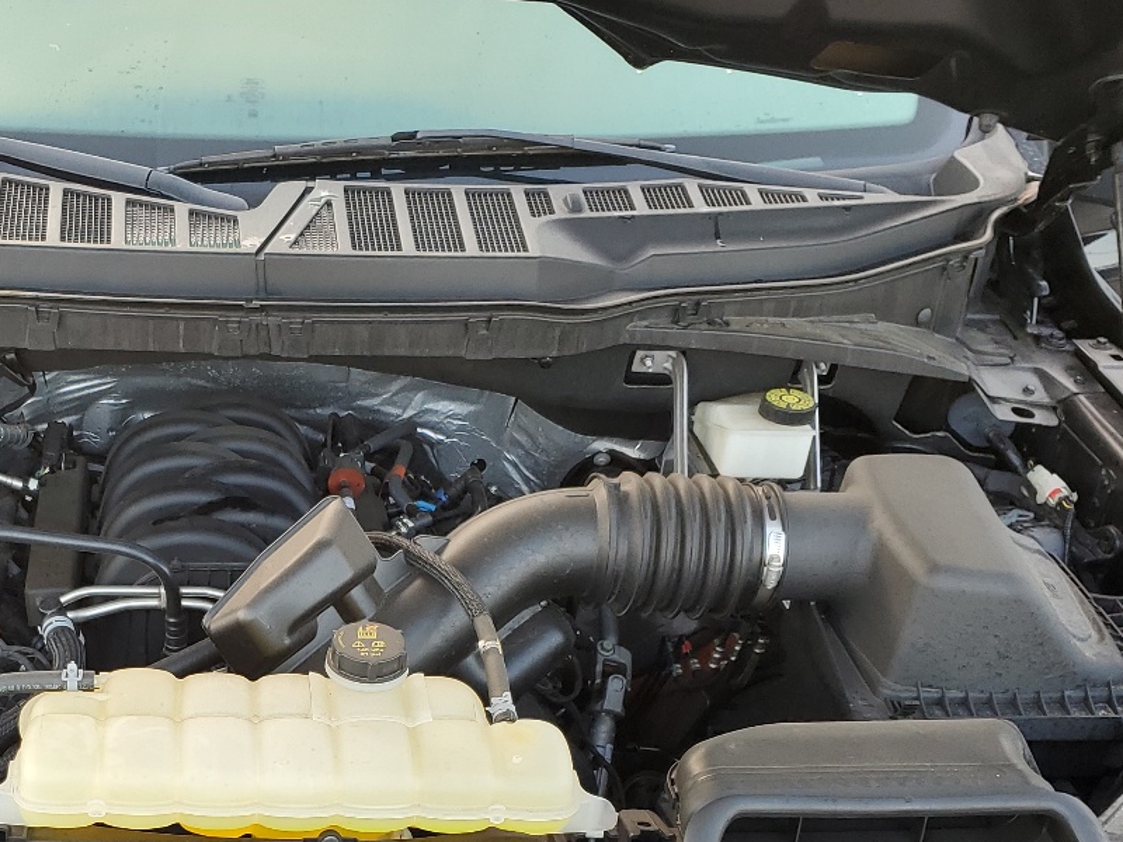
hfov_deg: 36.0
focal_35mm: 52
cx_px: 285
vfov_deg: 26.8
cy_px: 806
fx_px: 1687
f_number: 1.5
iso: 50
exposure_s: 1/130
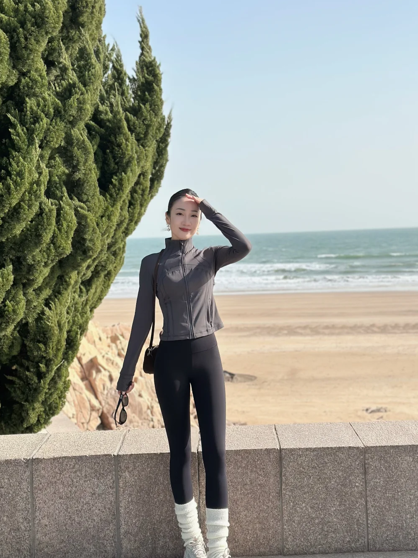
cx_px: 199
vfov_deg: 36.8
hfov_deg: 28.0
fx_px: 837
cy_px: 293
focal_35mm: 52
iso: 80
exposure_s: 1/6211
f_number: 1.78
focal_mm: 6.86
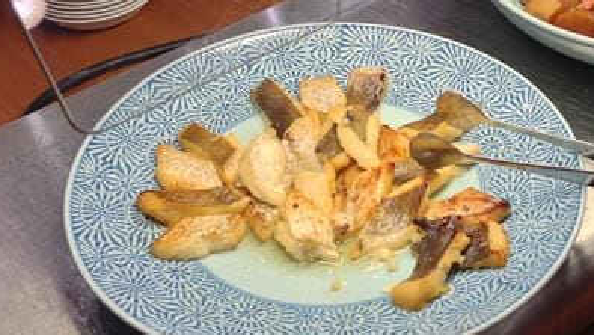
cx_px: 419
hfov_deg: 28.7
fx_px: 1150
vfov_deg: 16.4
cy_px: 42
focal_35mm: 73
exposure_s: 1/40
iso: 50
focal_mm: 4.13
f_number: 2.4
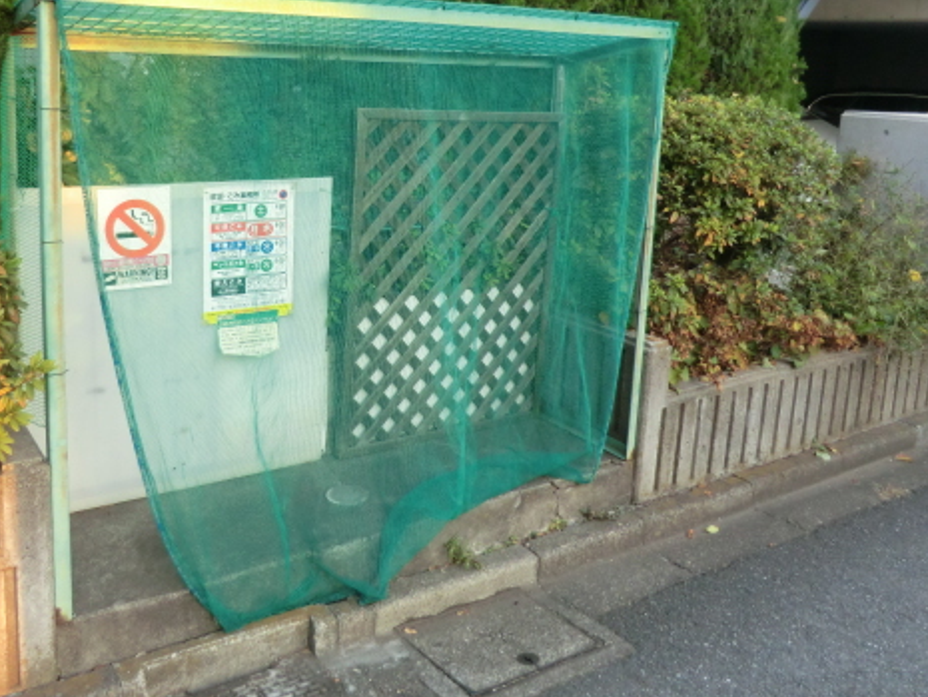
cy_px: 252
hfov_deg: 55.2
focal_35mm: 33
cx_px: 417
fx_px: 885
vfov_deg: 42.6
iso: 200
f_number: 3.2
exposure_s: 1/60
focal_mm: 4.3
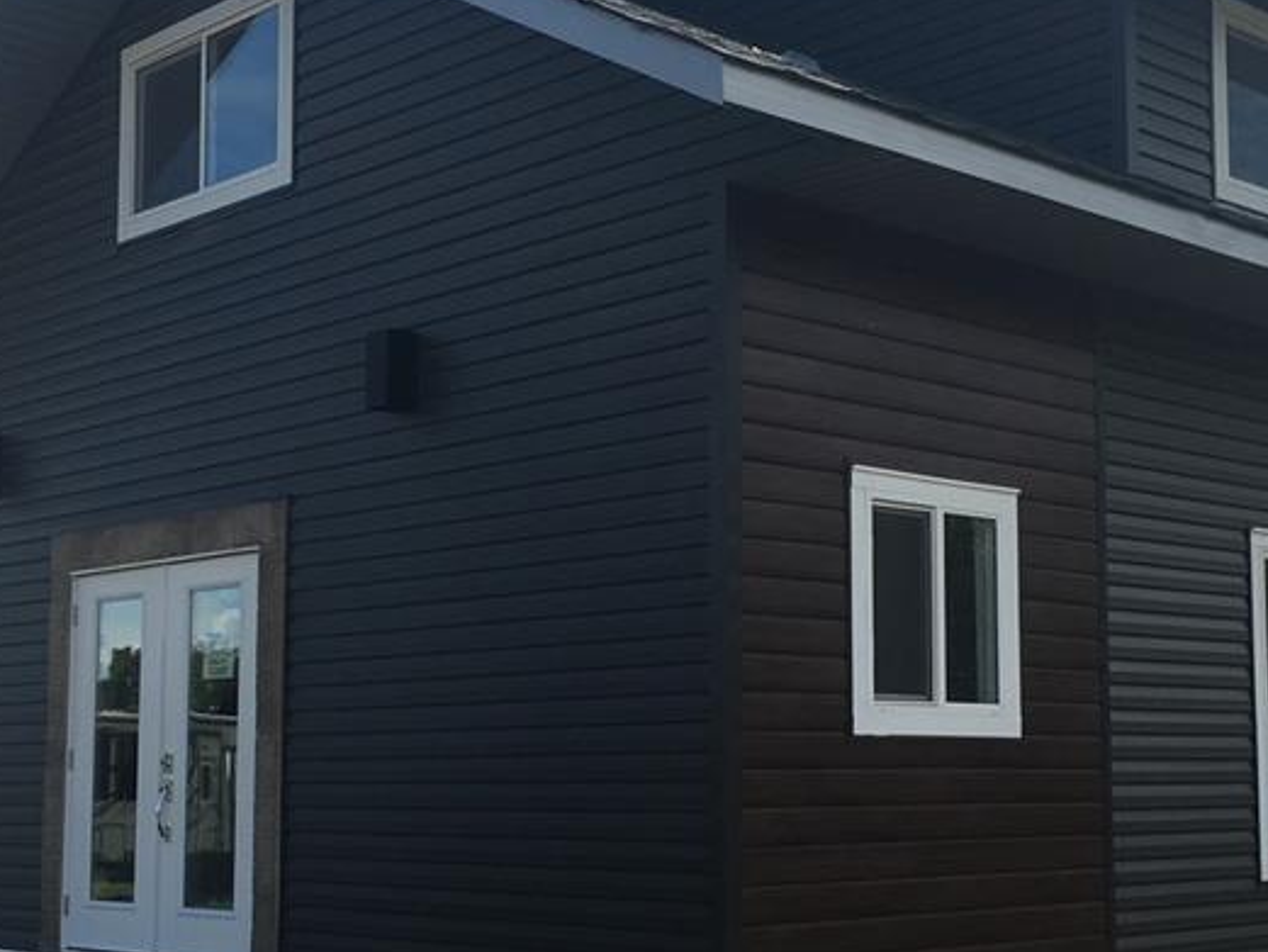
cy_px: 589
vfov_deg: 25.6
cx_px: 723
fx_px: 2088
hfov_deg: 33.7
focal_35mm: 57
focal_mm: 4.15
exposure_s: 1/1068
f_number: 2.2
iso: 25
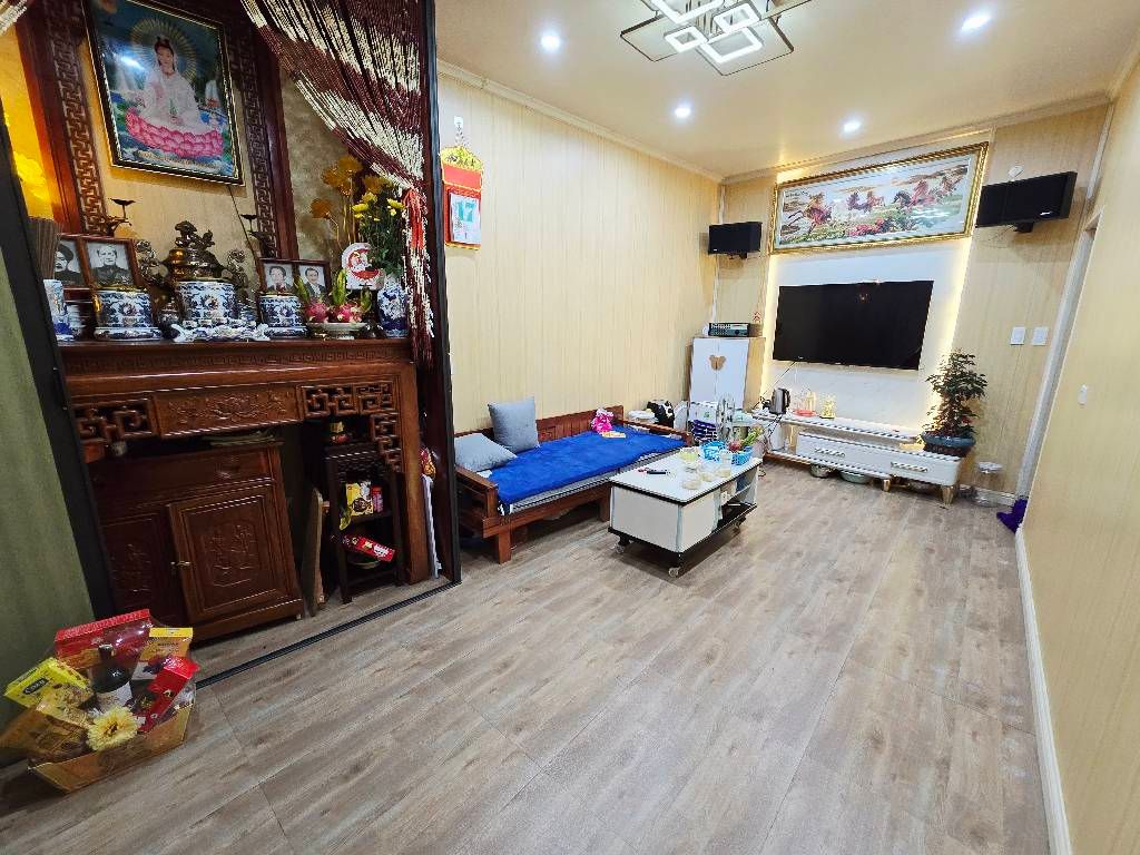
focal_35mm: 13
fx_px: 428
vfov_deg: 89.9
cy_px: 428
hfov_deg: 106.2
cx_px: 570
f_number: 2.2
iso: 250
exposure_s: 1/50
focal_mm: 2.2
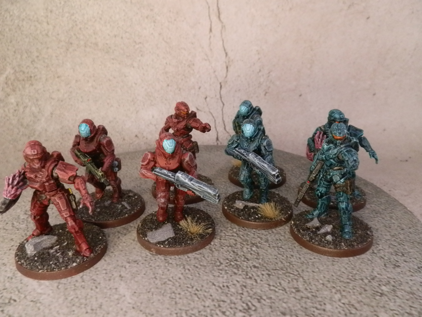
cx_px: 211
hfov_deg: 63.4
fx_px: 341
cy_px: 158
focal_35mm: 28
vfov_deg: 49.7
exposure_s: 1/100
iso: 400
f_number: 3.1
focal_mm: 5
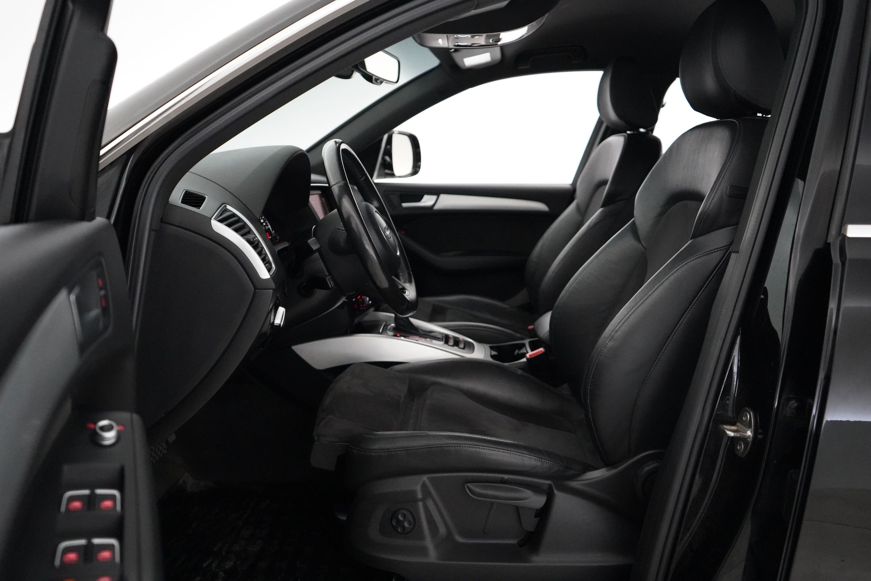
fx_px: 677
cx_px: 436
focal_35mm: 28
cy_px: 290
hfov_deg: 65.5
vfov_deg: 46.4
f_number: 3.5
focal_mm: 28
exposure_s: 1/160
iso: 12800
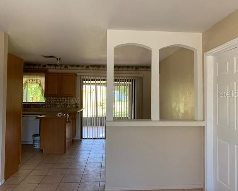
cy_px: 93
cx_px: 126
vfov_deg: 51.5
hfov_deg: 62.2
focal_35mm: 28
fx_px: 197
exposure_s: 1/61
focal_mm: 4.25
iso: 100
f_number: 1.8
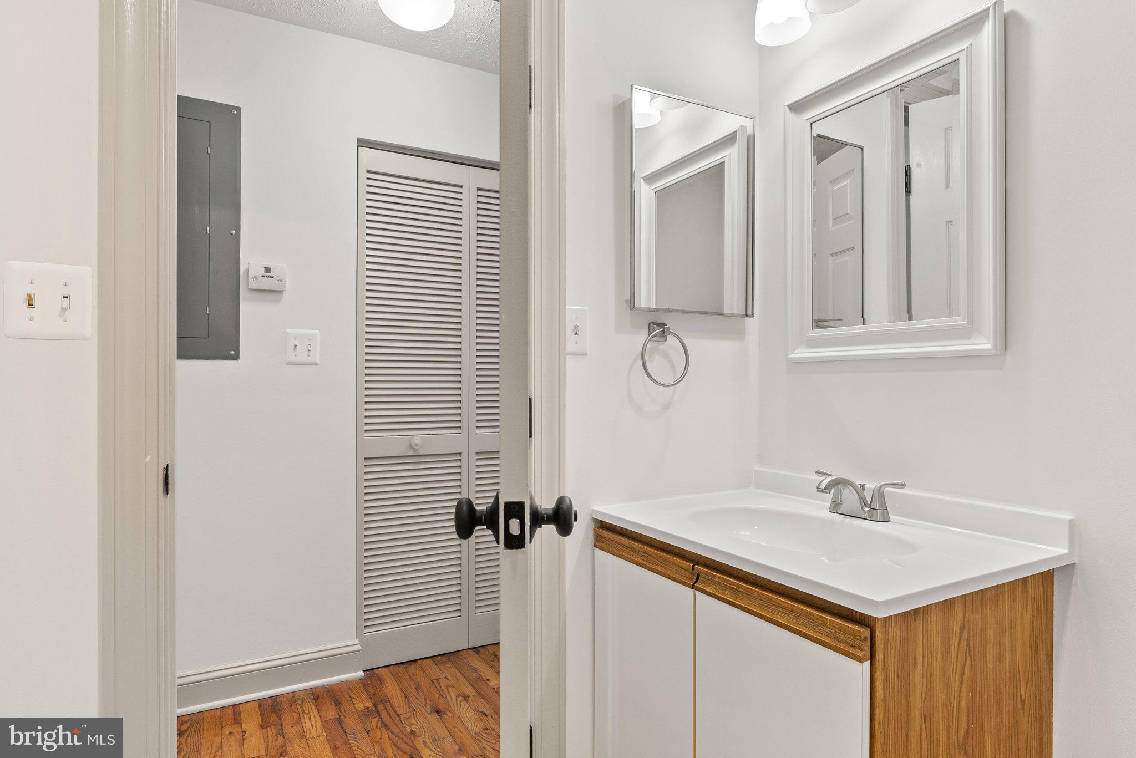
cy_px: 379
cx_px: 568
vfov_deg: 62.0
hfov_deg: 84.0
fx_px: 631
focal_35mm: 20
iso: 640
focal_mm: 20
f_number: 8
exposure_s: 1/10
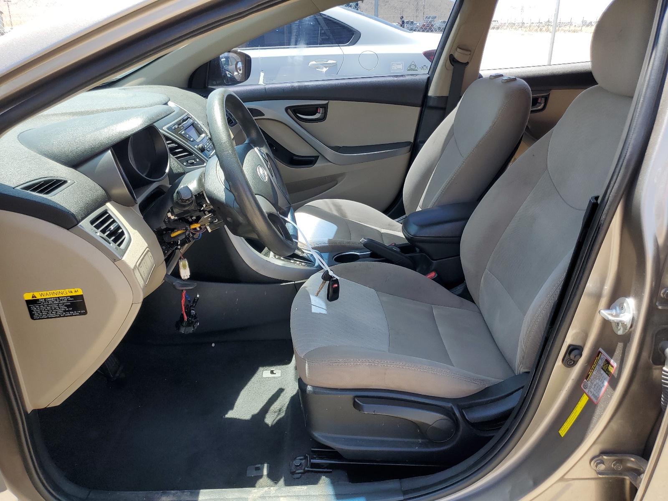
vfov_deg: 53.1
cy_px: 250
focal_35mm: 26
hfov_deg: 67.3
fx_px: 502
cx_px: 334
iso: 50
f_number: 1.5
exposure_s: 1/588
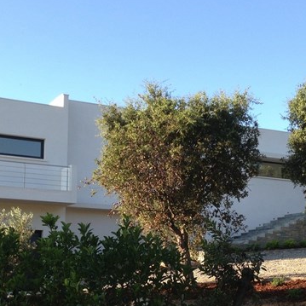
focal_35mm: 65
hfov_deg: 26.5
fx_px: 650
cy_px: 223
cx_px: 176
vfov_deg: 26.2
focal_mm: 4.13
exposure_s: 1/437
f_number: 2.4
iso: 50
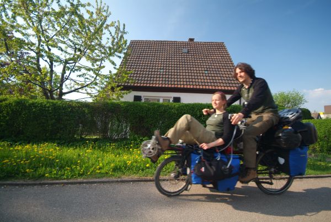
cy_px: 111
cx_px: 166
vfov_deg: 70.6
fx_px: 157
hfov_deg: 93.2
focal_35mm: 17
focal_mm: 11
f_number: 4.8
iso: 200
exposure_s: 1/90
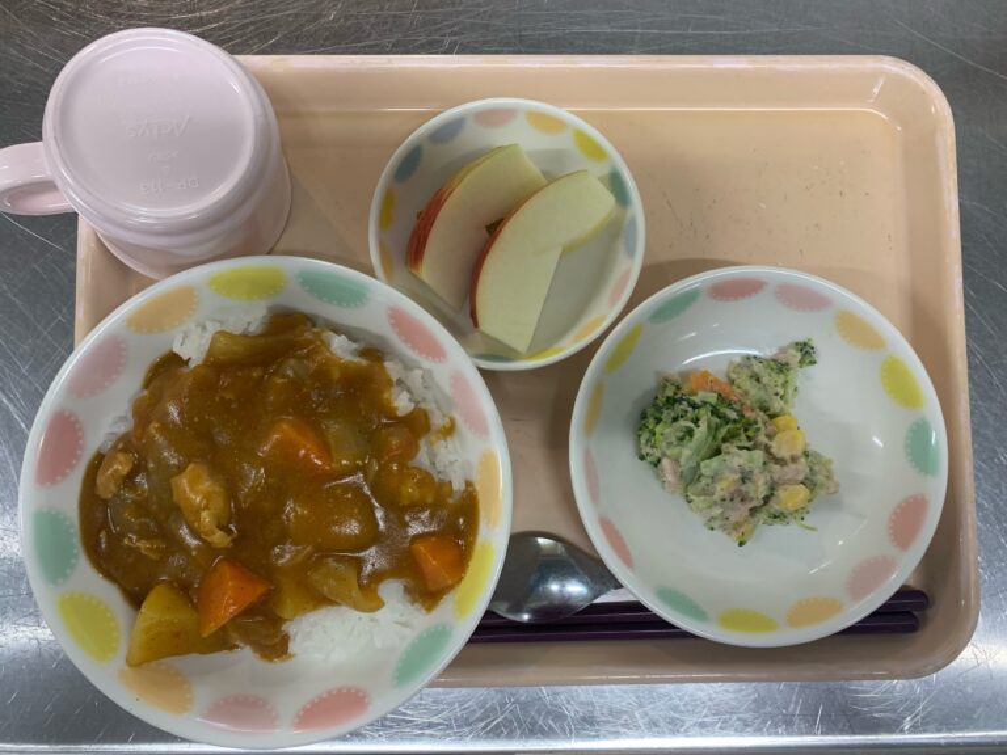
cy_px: 378
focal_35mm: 26
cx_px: 504
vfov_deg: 53.1
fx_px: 756
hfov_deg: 67.3
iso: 80
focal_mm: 4.25
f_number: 1.8
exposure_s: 1/60
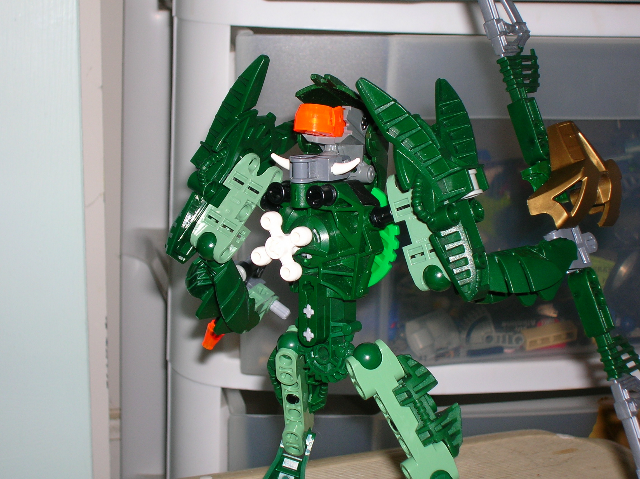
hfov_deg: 26.4
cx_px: 320
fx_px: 1367
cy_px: 240
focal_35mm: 74
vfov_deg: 19.9
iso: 50
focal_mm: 12.3
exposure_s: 1/60.1
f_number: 4
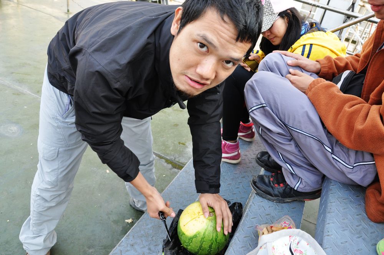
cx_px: 192
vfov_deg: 47.8
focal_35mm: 27
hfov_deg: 67.4
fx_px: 288
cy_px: 128
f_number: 5.6
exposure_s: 1/125
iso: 400
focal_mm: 18
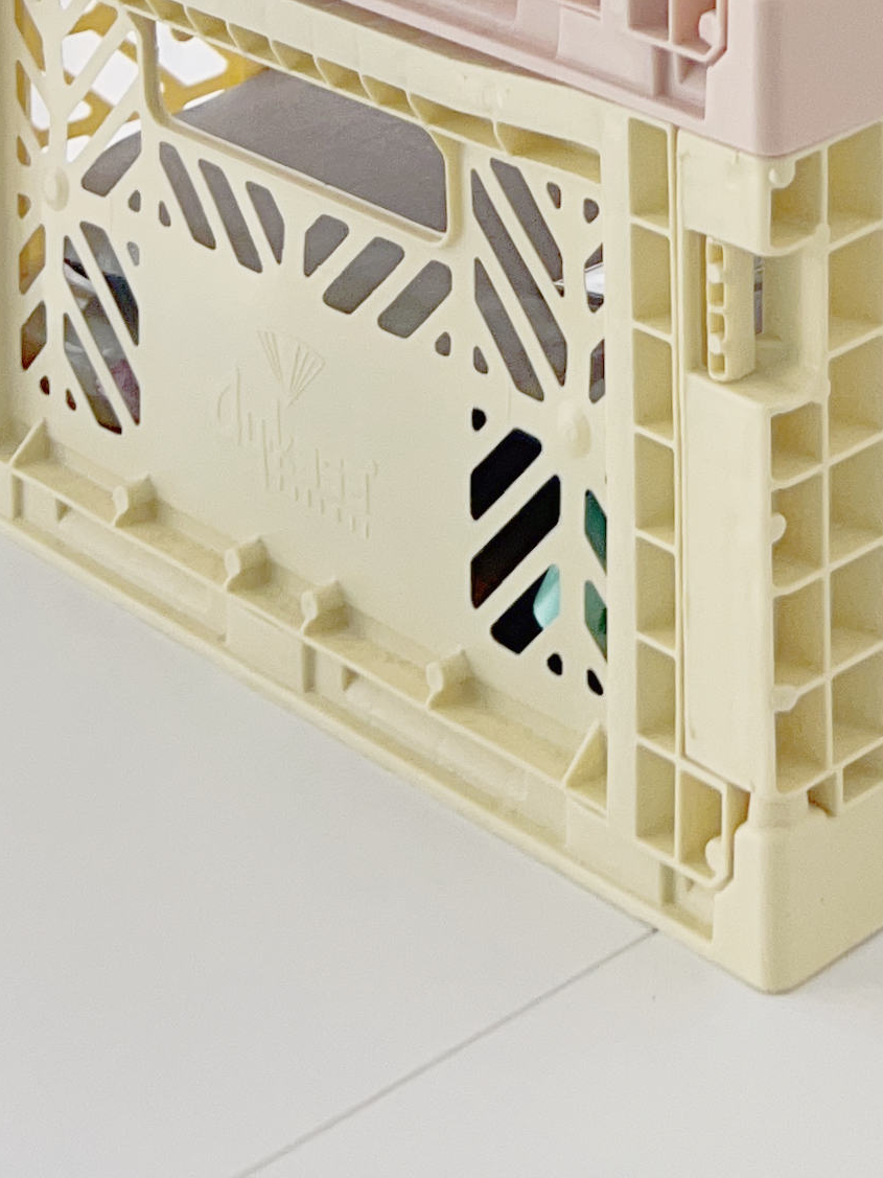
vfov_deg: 17.5
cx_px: 1183
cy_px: -879
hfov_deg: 15.1
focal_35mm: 93
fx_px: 3164
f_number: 1.5
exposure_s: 1/558
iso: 50
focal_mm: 5.7
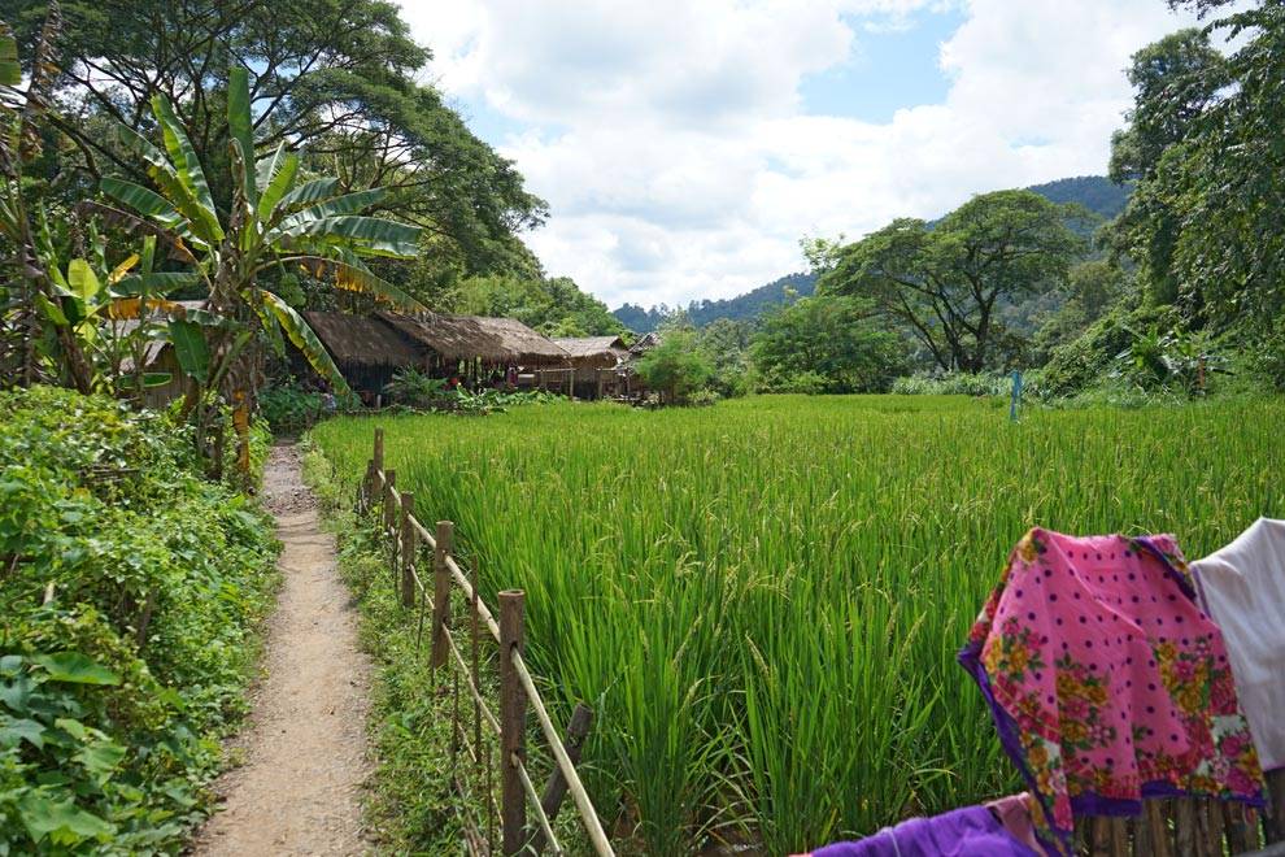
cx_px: 642
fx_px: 999
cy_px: 428
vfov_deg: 46.4
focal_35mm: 28
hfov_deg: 65.5
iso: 100
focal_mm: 28
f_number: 5
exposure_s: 1/400
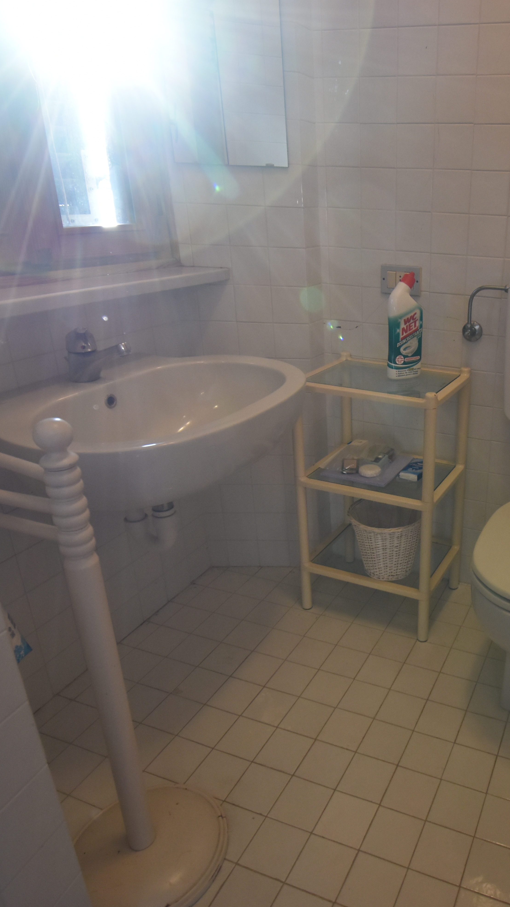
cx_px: 433
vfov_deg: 76.3
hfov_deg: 44.5
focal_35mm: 24
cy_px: 461
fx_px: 577
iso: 720
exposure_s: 1/60
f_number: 4.5
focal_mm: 10
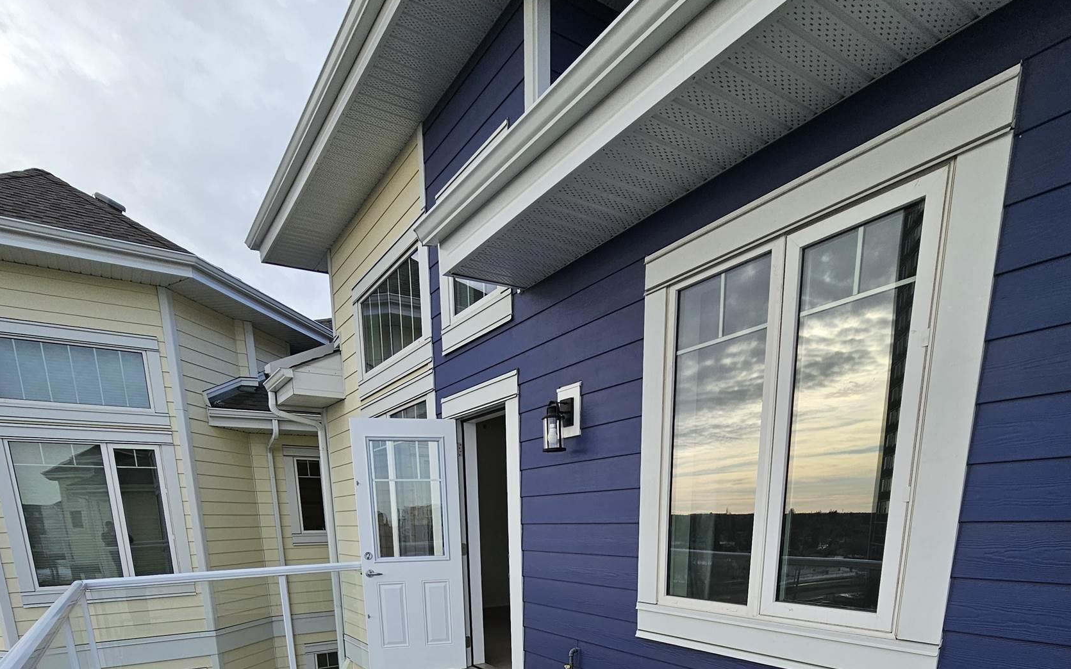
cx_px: 532
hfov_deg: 88.0
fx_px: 555
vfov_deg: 50.4
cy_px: 669
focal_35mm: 19
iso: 50
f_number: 2.2
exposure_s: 1/843
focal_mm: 2.2
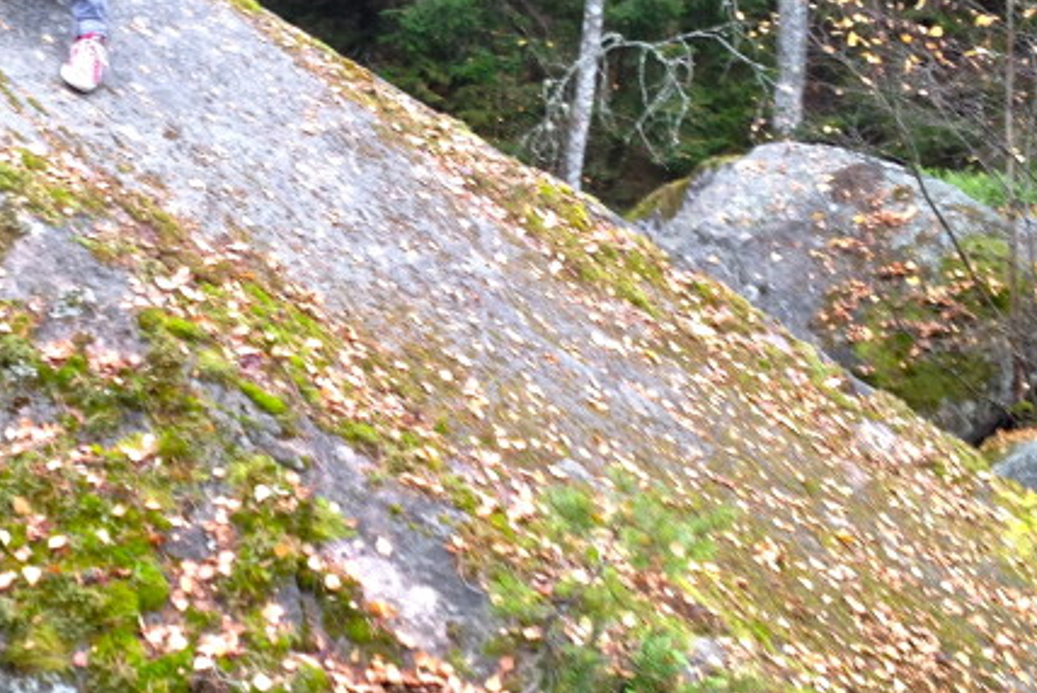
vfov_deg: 16.1
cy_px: 240
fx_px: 2450
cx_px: 225
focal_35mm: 85
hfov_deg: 23.6
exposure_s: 1/20
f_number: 2.4
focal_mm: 4.28
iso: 50
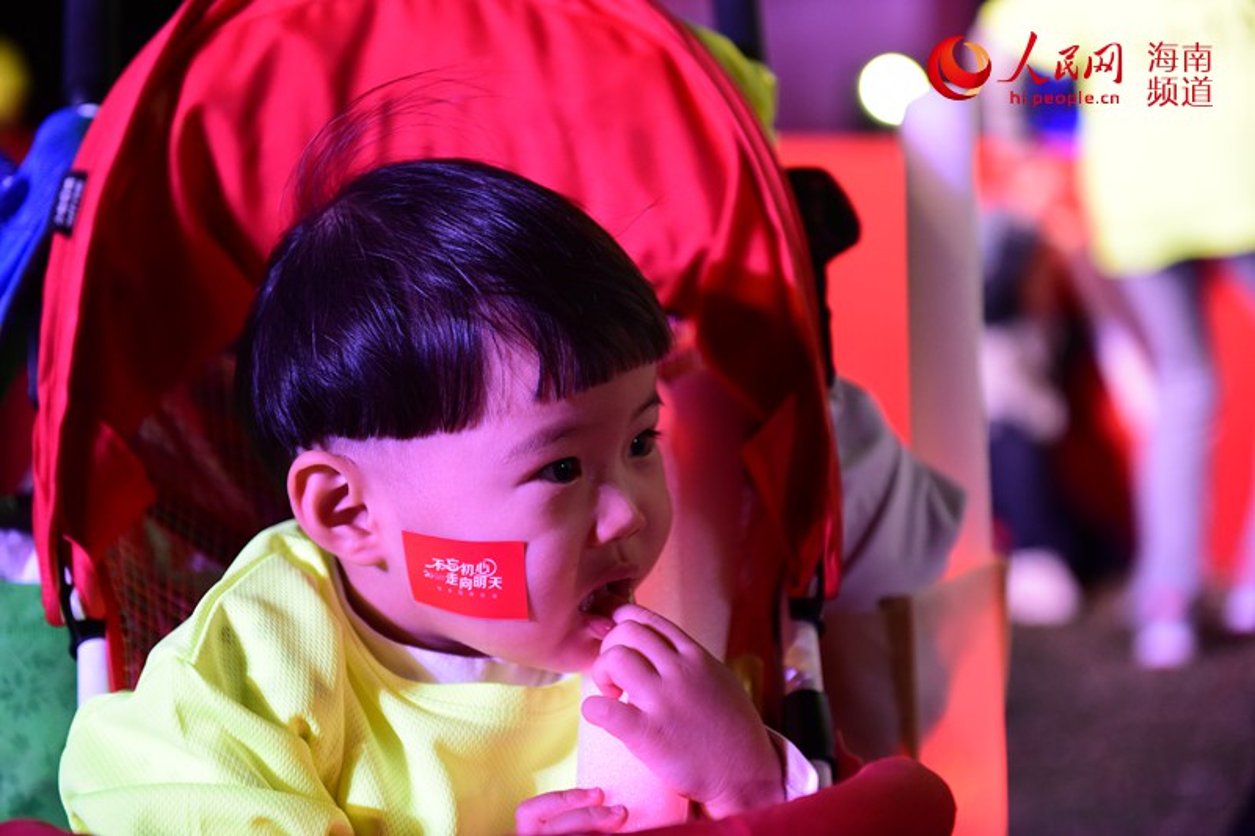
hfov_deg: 28.8
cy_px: 418
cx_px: 628
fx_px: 2440
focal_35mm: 70
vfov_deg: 19.4
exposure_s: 1/500
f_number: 2.8
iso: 3200
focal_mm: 70
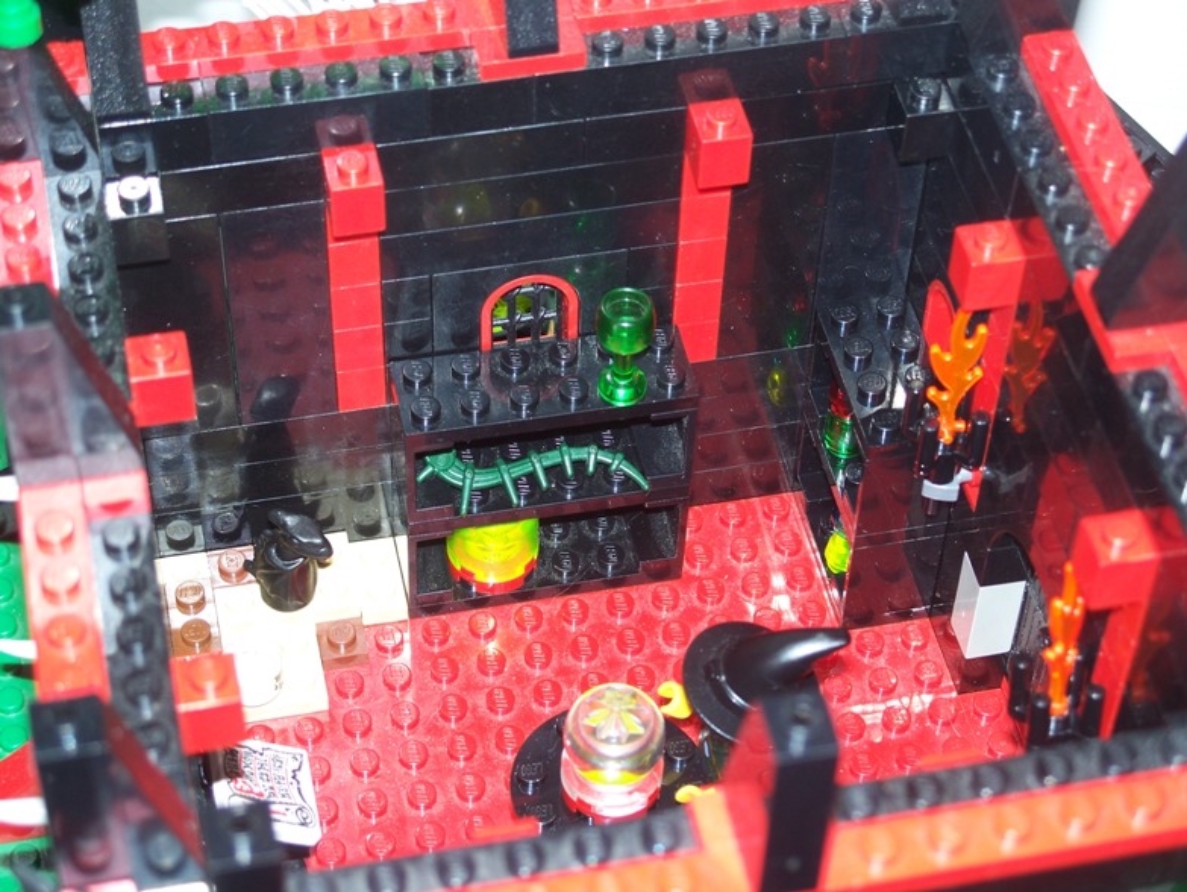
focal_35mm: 82
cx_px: 594
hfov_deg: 23.8
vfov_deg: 18.0
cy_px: 446
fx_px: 2813
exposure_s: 1/125
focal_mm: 17.3
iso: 80
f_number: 3.6
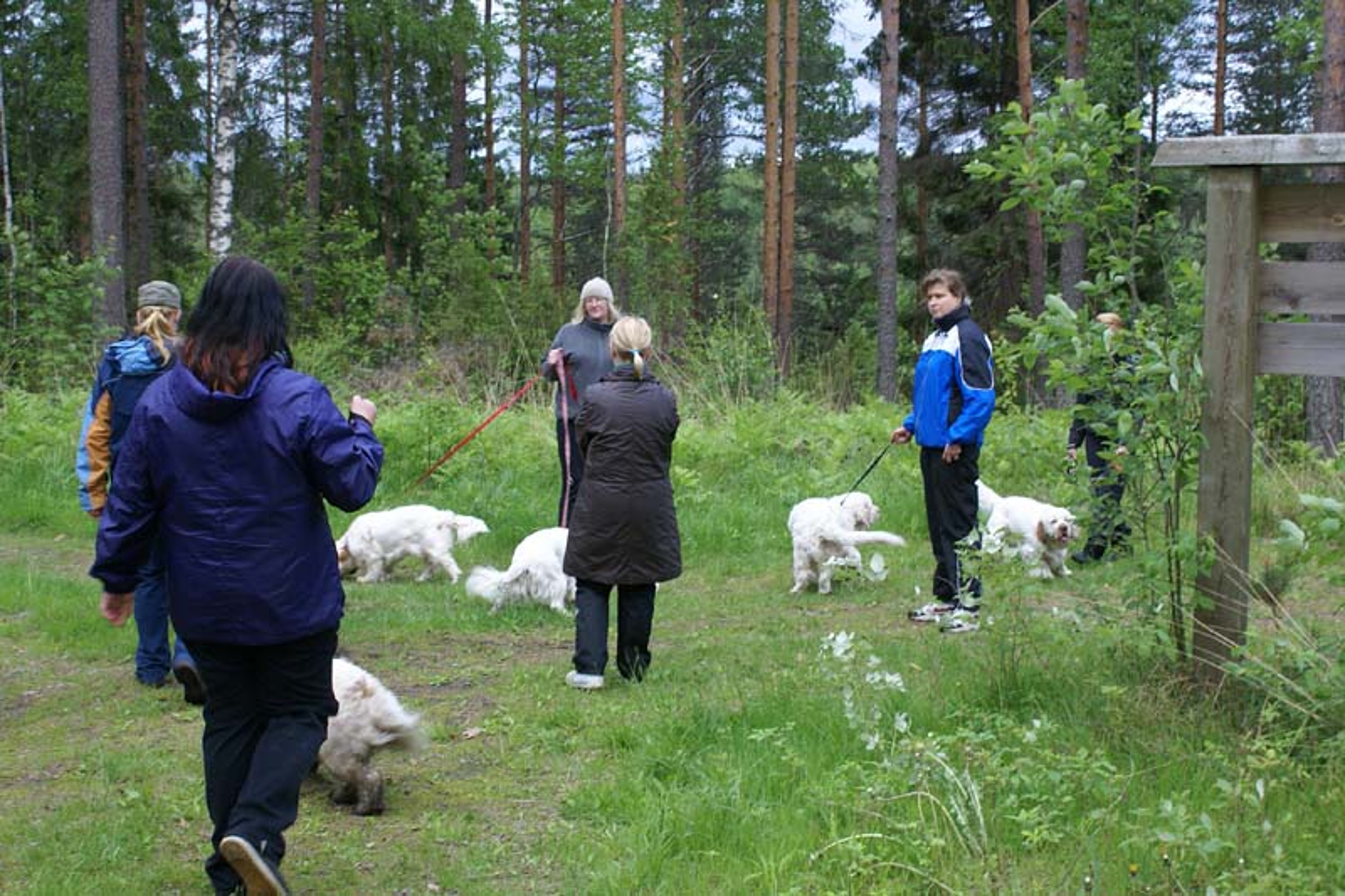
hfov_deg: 37.9
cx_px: 672
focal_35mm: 52
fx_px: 1961
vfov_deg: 25.7
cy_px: 448
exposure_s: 1/60
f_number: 5.6
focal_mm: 35
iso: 100
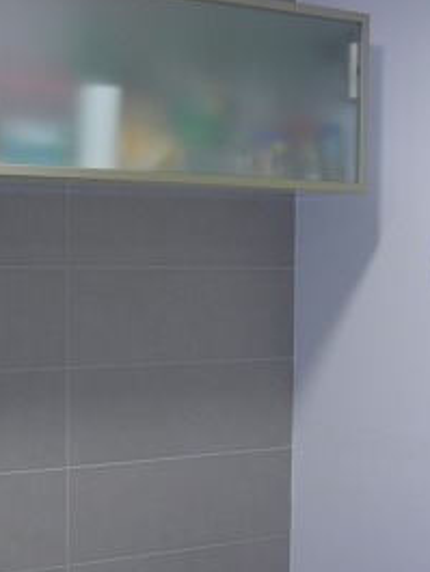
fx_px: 1423
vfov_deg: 22.6
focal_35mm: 86
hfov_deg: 17.2
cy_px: 399
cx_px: 203
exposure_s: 1/30
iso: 50
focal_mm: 7.8
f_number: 2.8
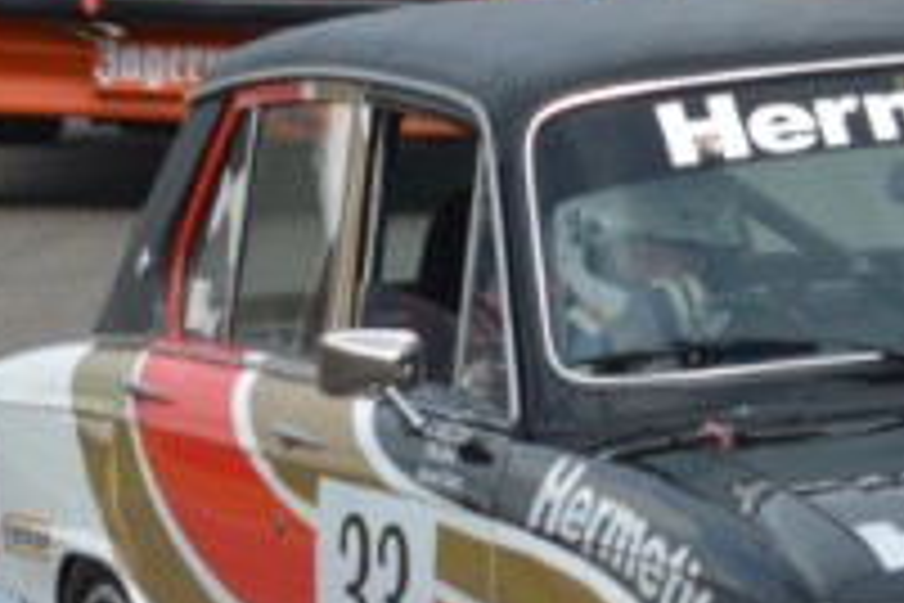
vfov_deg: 2.2
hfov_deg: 3.3
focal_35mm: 628
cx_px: 751
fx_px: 15769
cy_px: 191
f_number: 11
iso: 400
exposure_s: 1/500
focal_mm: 120
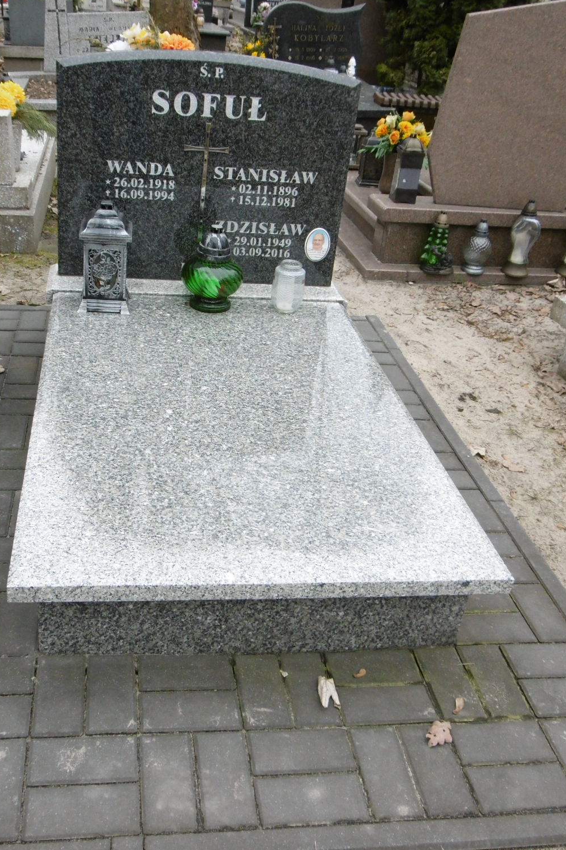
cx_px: 219
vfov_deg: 55.8
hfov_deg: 38.7
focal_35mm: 34
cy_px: 418
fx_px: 802
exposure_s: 1/125
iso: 100
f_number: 3.1
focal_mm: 4.3
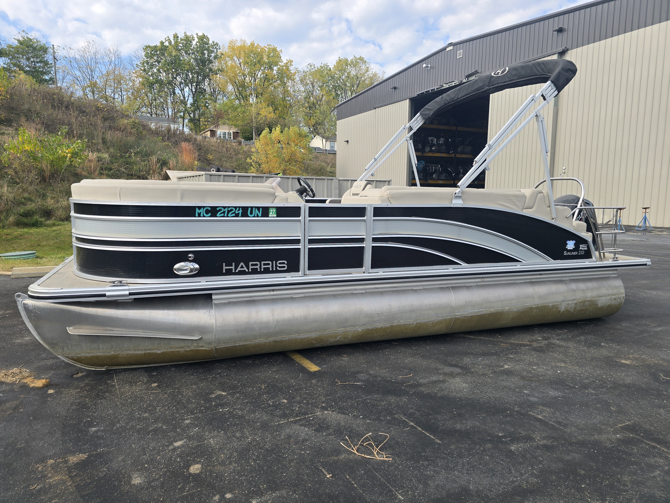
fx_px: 445
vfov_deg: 58.9
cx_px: 335
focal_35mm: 23
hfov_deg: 73.9
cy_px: 252
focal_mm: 6.3
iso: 12
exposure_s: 1/359
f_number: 1.7
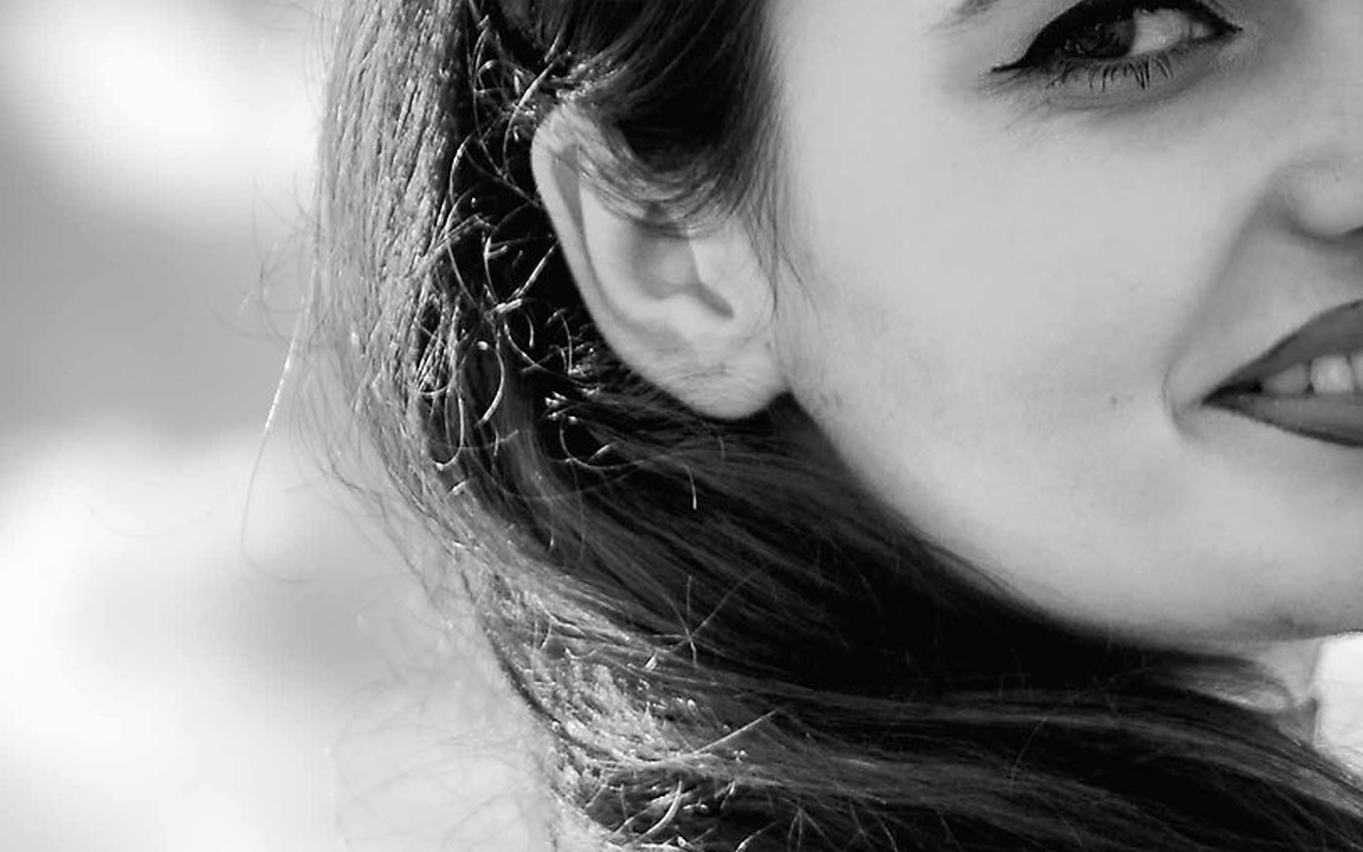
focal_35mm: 196
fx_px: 7281
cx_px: 1311
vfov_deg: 6.7
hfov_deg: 10.6
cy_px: 694
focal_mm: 65
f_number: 2.8
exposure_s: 1/2000
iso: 100
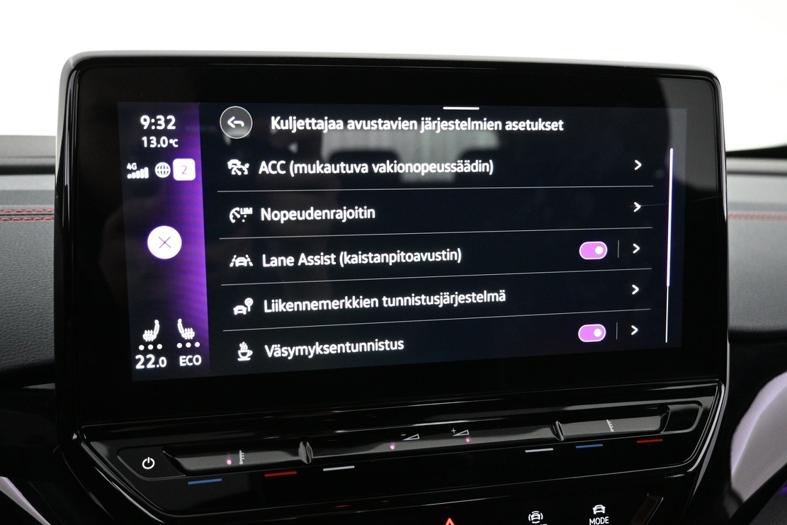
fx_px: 765
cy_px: 286
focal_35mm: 35
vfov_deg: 37.8
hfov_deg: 54.4
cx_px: 392
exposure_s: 1/40
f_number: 3.5
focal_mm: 16
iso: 1600
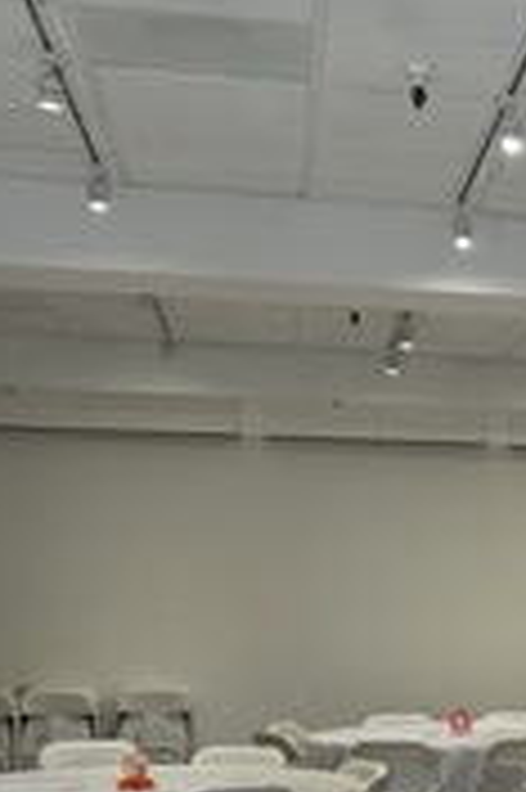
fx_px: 1866
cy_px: 706
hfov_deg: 14.5
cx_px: 890
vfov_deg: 23.3
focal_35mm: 85
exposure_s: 1/120
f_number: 1.78
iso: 125
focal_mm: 6.86
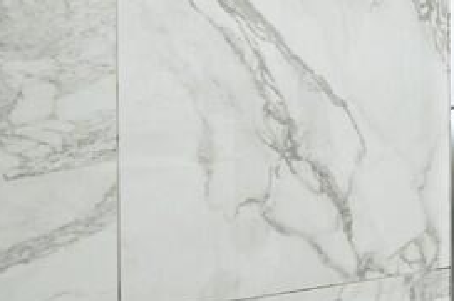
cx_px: 772
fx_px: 668
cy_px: 183
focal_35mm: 53
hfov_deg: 23.7
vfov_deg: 25.4
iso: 100
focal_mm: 14
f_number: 4.5
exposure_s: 1/80
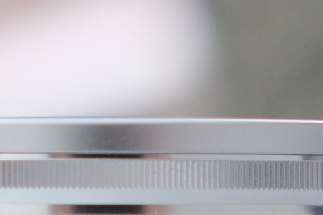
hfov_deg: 5.8
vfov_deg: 3.9
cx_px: 430
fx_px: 3141
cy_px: 267
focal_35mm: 350
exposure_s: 1/110
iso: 400
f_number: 3.6
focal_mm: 29.9
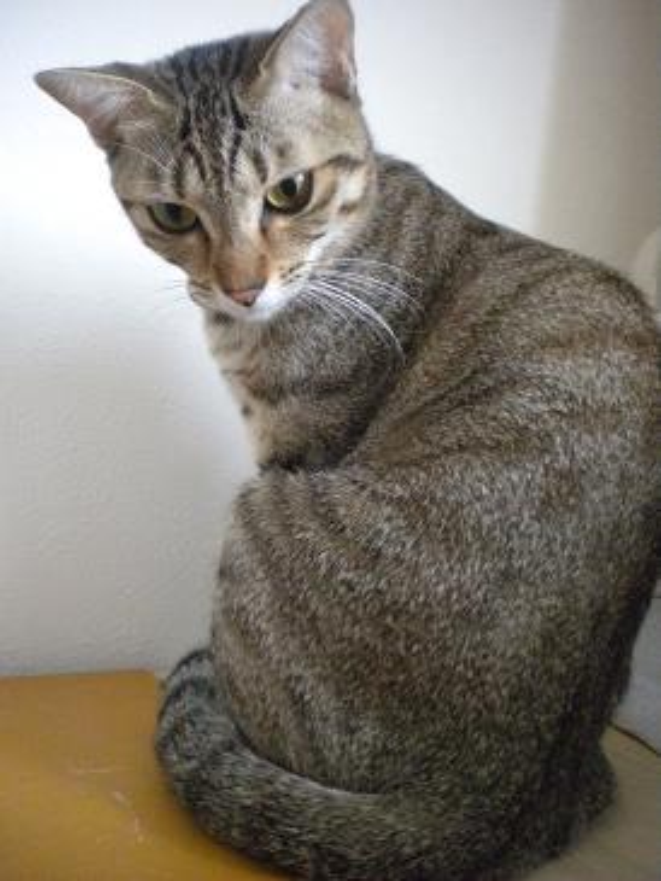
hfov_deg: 40.7
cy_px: 440
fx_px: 891
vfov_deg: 52.6
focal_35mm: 35
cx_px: 330
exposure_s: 1/36.4
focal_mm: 6.3
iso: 800
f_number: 3.1
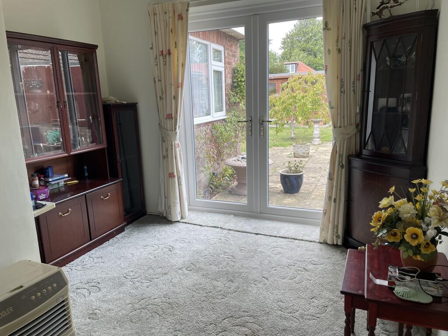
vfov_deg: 53.1
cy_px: 168
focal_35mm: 26
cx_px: 224
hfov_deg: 67.3
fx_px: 336
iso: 32
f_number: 1.6
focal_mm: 4.2
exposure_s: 1/107
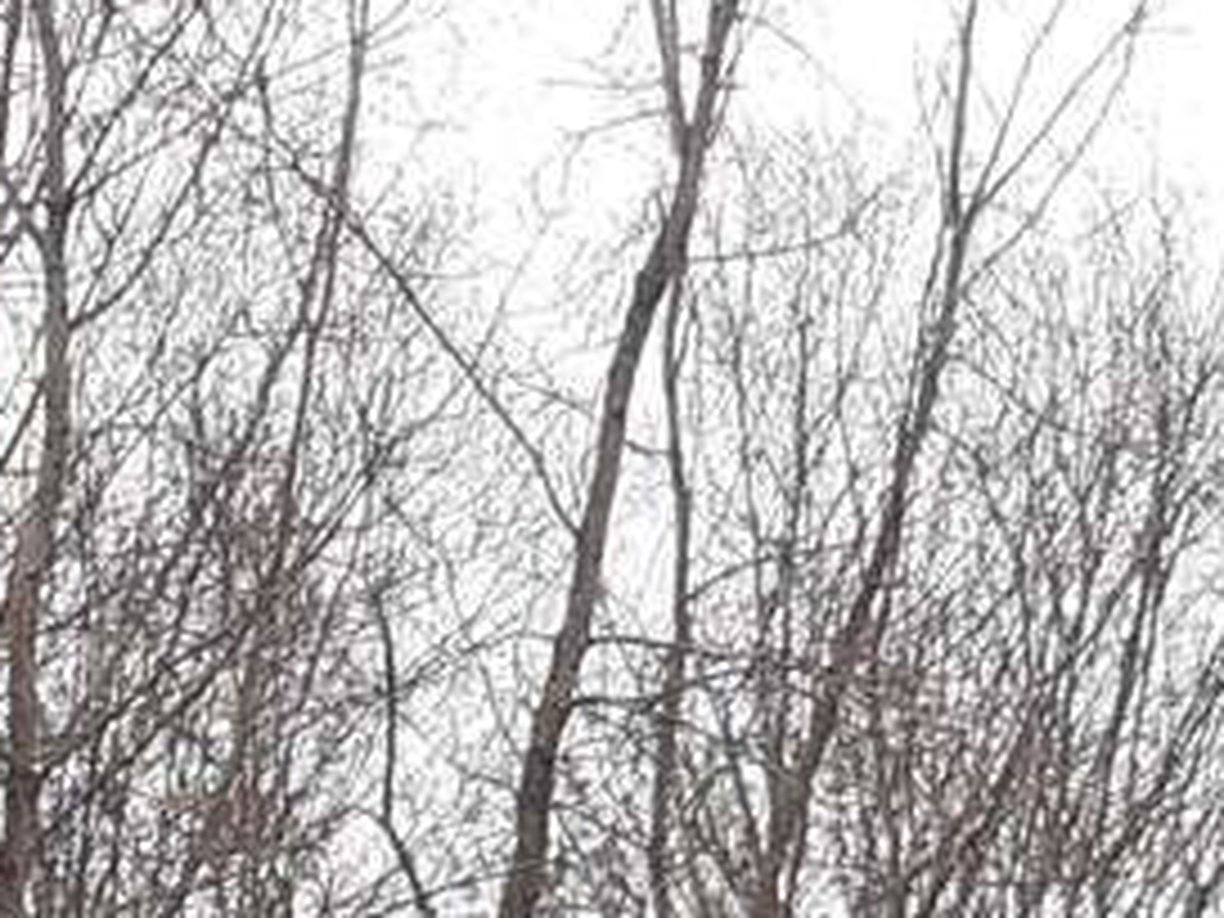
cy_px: 2817
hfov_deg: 10.3
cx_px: 122
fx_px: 6754
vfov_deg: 6.9
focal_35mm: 191
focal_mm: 3.92
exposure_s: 1/440
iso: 40
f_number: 1.7
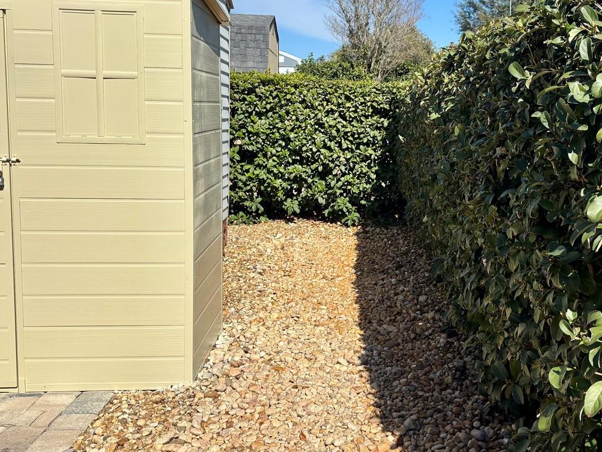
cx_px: 396
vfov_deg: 34.3
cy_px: 189
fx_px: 731
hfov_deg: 44.2
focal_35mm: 42
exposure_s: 1/5952
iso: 50
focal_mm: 5.96
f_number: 1.6
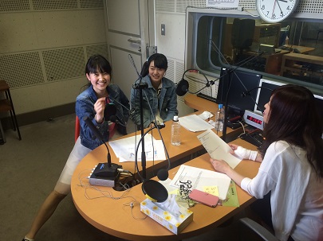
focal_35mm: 29
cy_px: 120
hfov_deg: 61.7
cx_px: 162
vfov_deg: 48.2
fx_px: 270
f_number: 2.2
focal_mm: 4.15
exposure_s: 1/33
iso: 50
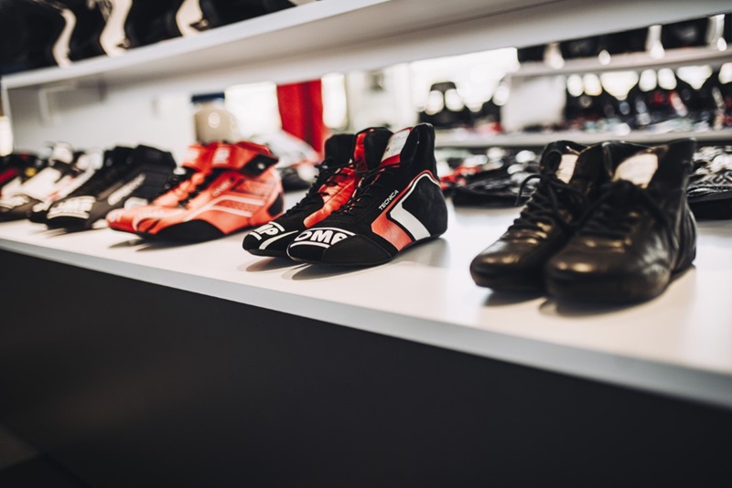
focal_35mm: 35
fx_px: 712
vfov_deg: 37.9
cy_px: 244
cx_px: 366
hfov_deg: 54.4
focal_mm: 35
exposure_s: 1/640
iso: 320
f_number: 1.8
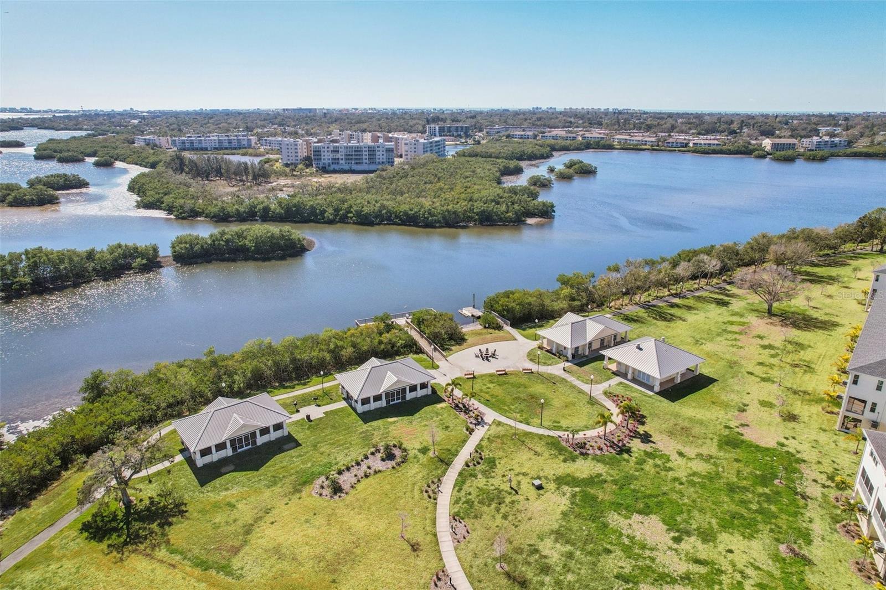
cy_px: 295
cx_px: 443
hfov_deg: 78.6
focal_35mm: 22
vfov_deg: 57.2
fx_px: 541
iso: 160
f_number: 2.8
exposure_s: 1/3000
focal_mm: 8.4
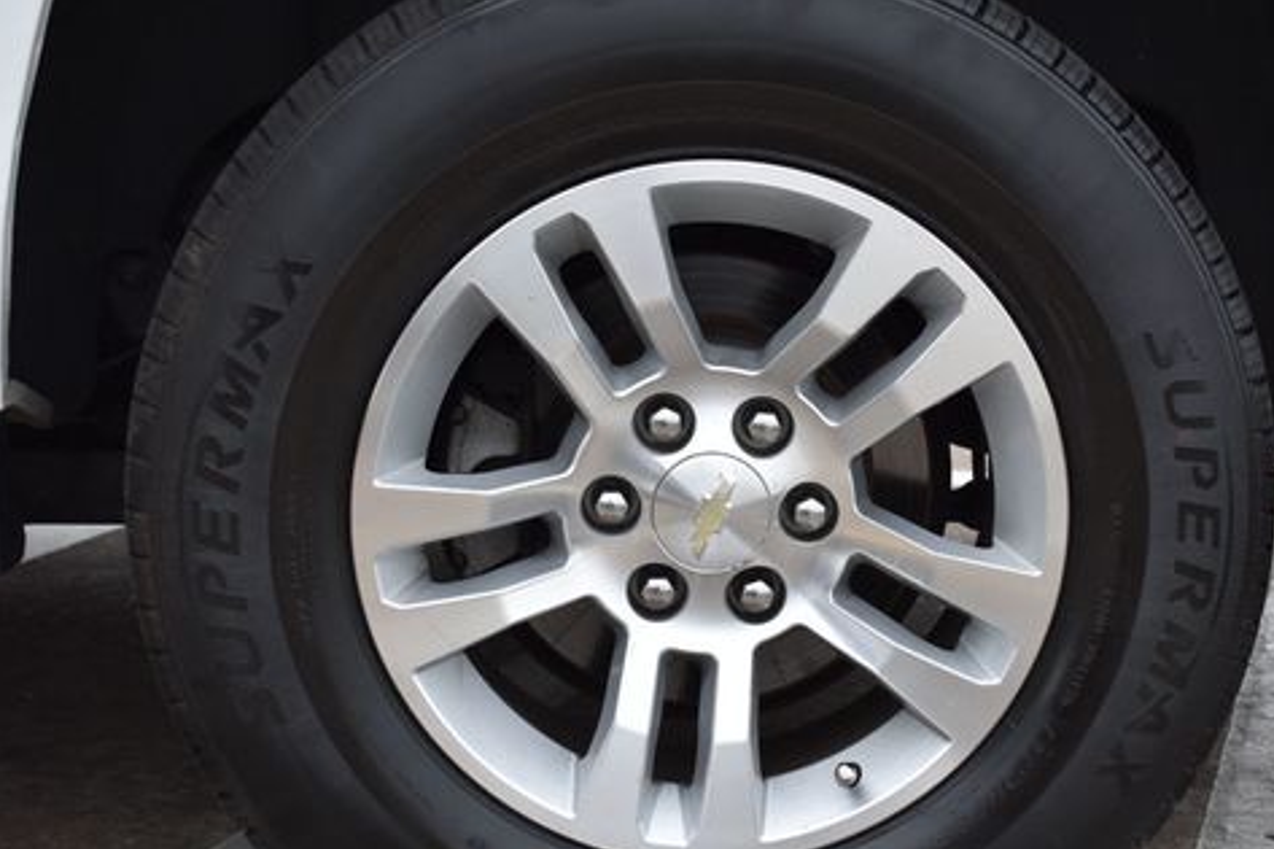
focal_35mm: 69
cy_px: 569
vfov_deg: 19.7
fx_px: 2441
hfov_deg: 29.1
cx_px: 830
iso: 320
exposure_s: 1/125
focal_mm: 34
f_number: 5.6
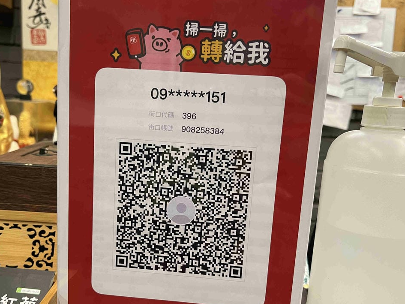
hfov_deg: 55.3
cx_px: 186
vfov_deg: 42.9
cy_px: 164
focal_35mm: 33
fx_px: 386
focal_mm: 5.7
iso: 125
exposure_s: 1/85
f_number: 1.5
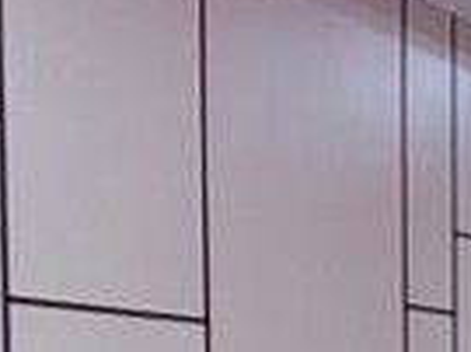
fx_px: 1414
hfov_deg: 14.0
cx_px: 1085
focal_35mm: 104
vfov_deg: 13.5
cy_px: 502
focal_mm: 2.22
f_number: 2.2
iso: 200
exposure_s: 1/121
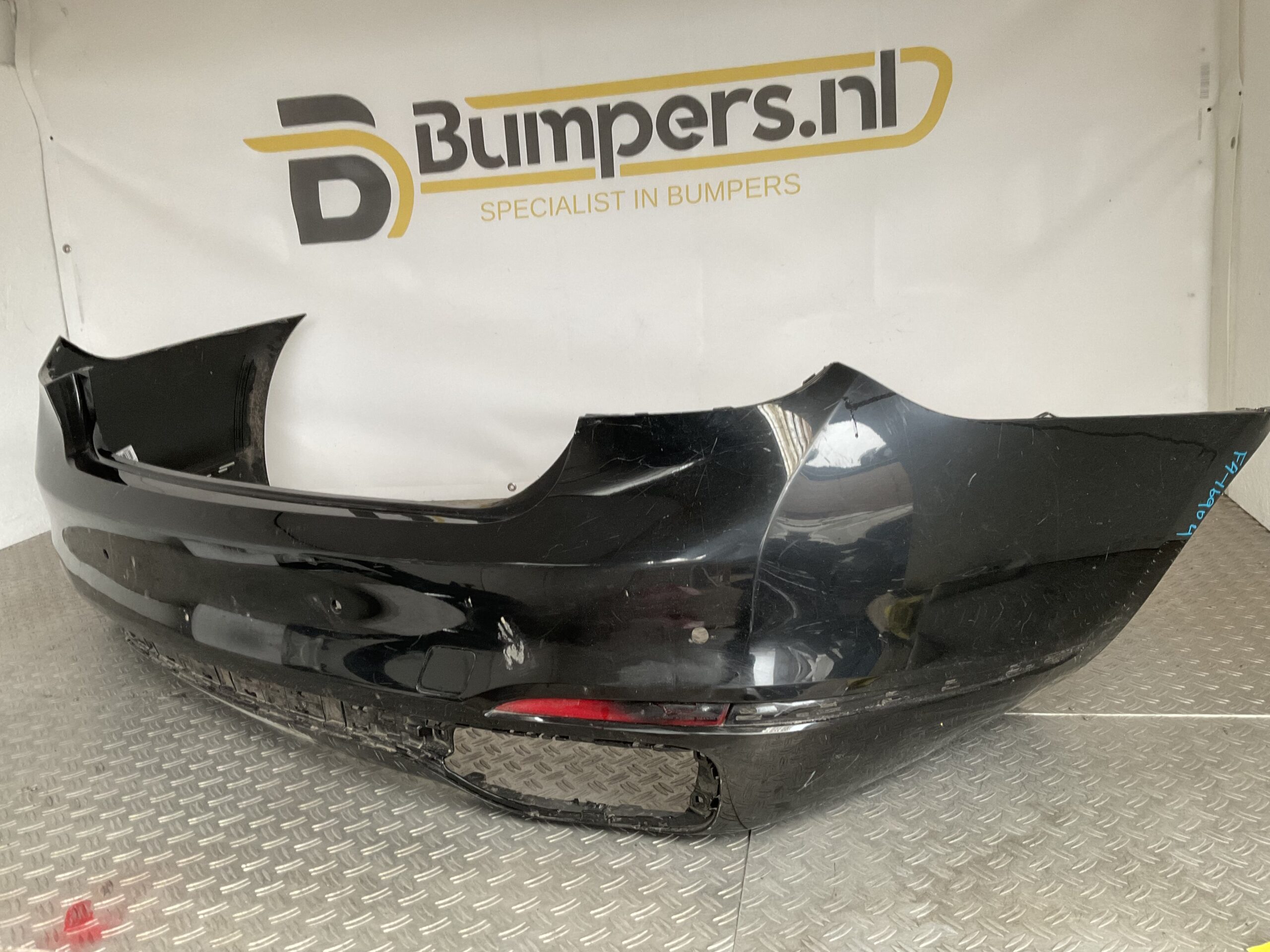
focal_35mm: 29
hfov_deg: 61.7
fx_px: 1064
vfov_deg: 48.2
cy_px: 476
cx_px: 635
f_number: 1.8
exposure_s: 1/50
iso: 80
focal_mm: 3
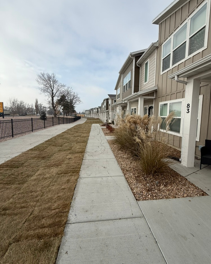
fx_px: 117
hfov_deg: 84.0
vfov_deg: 96.7
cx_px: 108
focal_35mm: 15
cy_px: 124
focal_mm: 2.22
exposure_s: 1/1464
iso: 50
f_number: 2.2
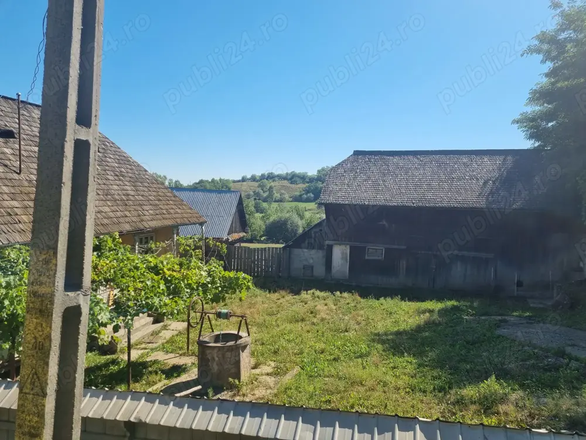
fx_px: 440
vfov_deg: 53.1
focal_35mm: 26
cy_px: 220
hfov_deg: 67.3
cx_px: 293
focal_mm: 5.4
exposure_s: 1/2928
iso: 50
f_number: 1.8
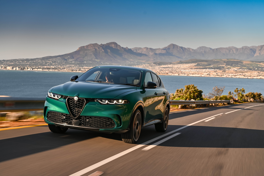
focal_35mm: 47
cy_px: 88
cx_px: 132
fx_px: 344
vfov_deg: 28.6
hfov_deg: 41.9
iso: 100
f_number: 5.6
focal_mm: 47
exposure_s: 1/25
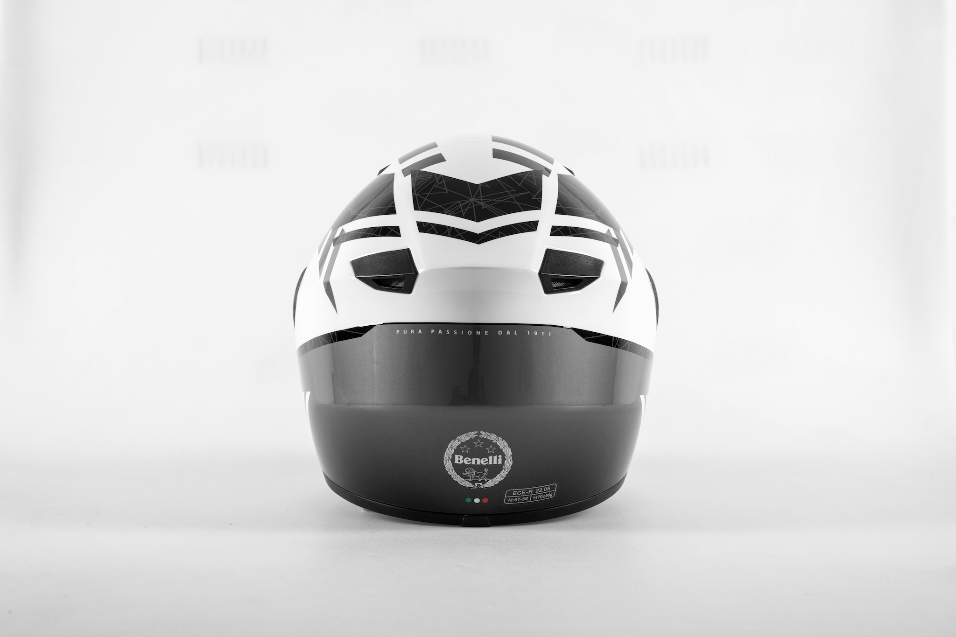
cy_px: 318
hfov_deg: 28.8
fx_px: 1859
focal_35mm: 70
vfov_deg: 19.5
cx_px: 478
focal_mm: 70
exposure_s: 1/125
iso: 200
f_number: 11
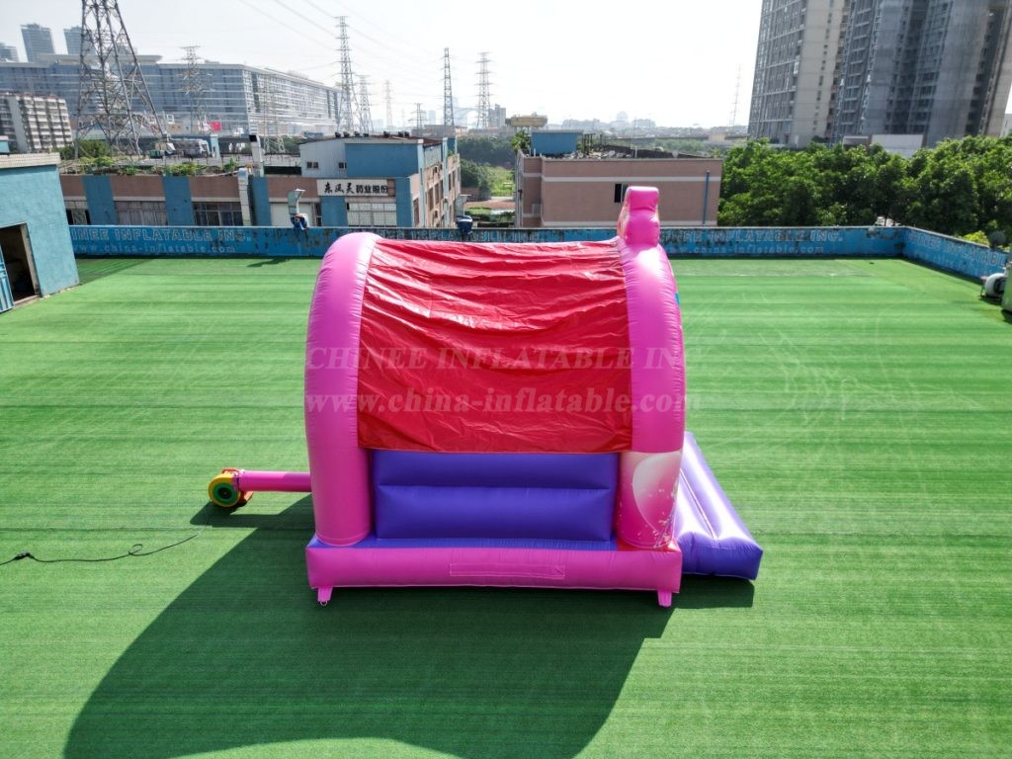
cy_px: 380
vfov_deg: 56.8
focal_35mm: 24
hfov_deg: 71.6
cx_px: 506
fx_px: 702
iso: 140
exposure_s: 1/3200
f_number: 1.7
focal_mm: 6.72
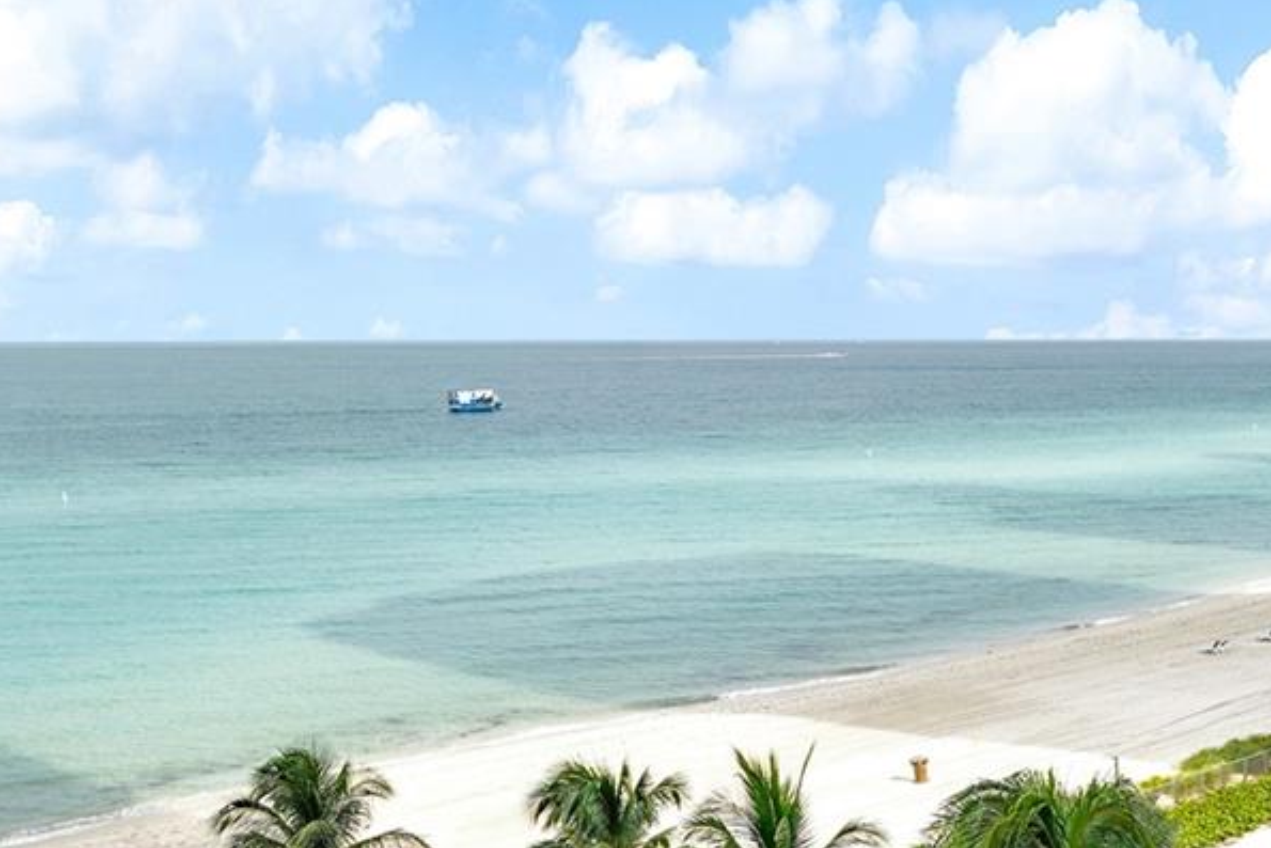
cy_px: 382
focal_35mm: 43
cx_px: 711
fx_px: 1518
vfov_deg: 31.2
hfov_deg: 45.3
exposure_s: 1/160
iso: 200
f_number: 8
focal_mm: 16
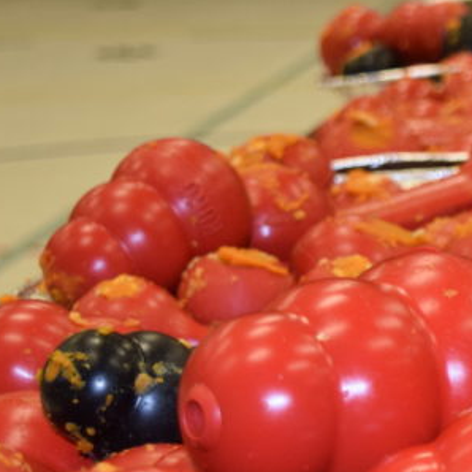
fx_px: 2367
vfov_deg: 11.4
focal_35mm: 153
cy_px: 281
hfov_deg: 11.0
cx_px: 689
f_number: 4.5
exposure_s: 1/80
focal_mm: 35
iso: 800
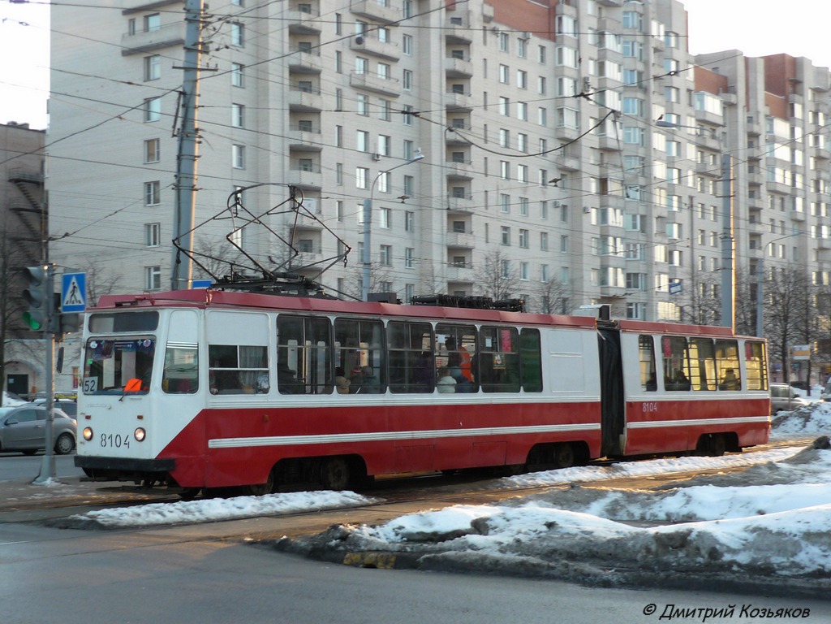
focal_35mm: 47
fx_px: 1128
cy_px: 312
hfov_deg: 40.4
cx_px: 416
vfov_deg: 30.9
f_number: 3.1
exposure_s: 1/80
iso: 100
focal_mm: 7.8
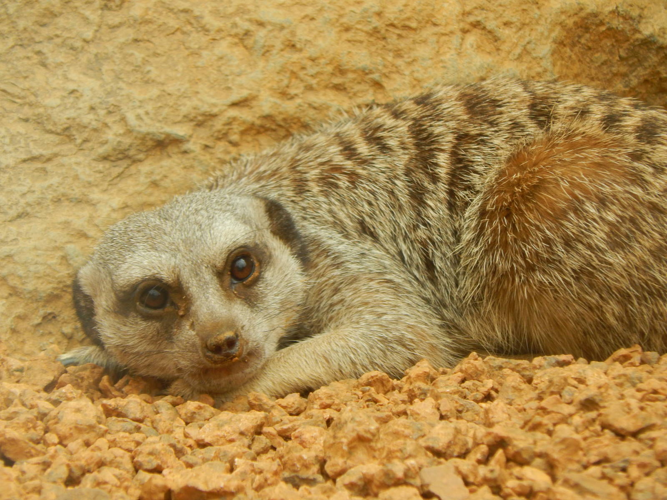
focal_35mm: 603
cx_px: 334
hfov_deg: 3.3
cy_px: 250
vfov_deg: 2.5
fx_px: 11619
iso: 200
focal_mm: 107.1
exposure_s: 1/125
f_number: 5.8
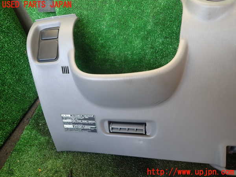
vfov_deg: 54.9
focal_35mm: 25
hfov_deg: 69.4
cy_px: 88
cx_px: 118
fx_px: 170
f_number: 2
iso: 160
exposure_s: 1/60
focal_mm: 4.5
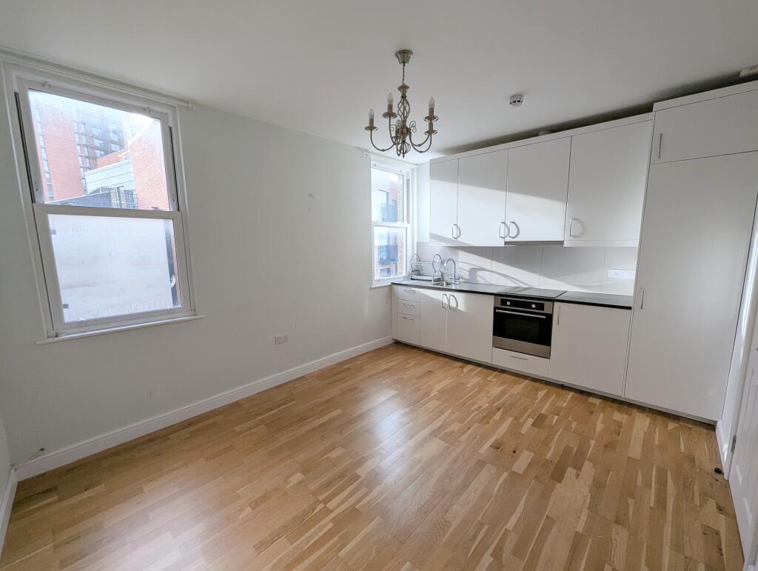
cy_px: 286
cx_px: 379
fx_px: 285
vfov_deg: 90.1
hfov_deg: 106.1
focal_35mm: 13
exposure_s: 1/154
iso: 47
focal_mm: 1.95
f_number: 2.2
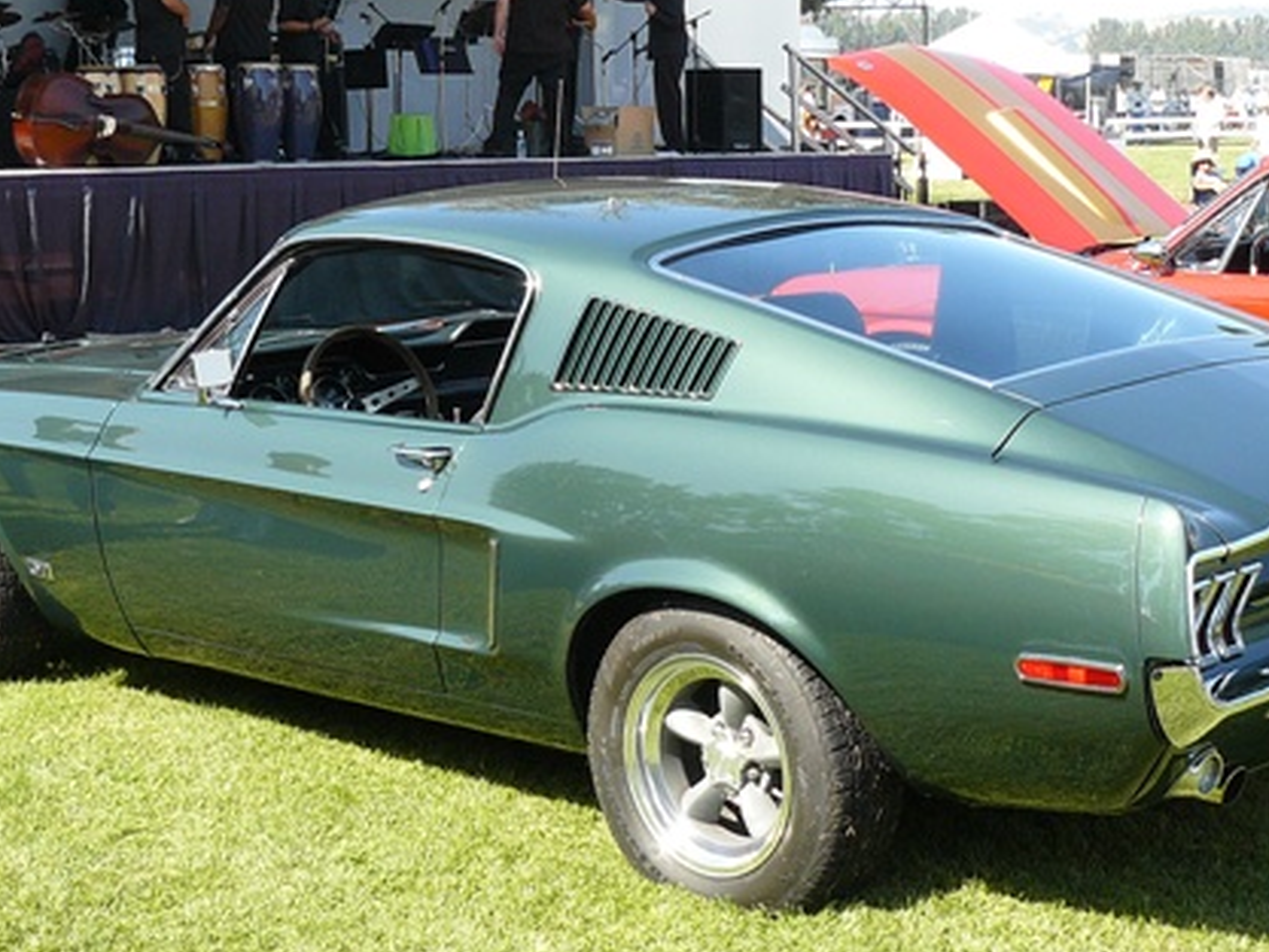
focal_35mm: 66
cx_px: 651
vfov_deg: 22.3
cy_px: 441
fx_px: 2420
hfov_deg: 29.4
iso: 100
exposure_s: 1/250
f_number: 4
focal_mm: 6
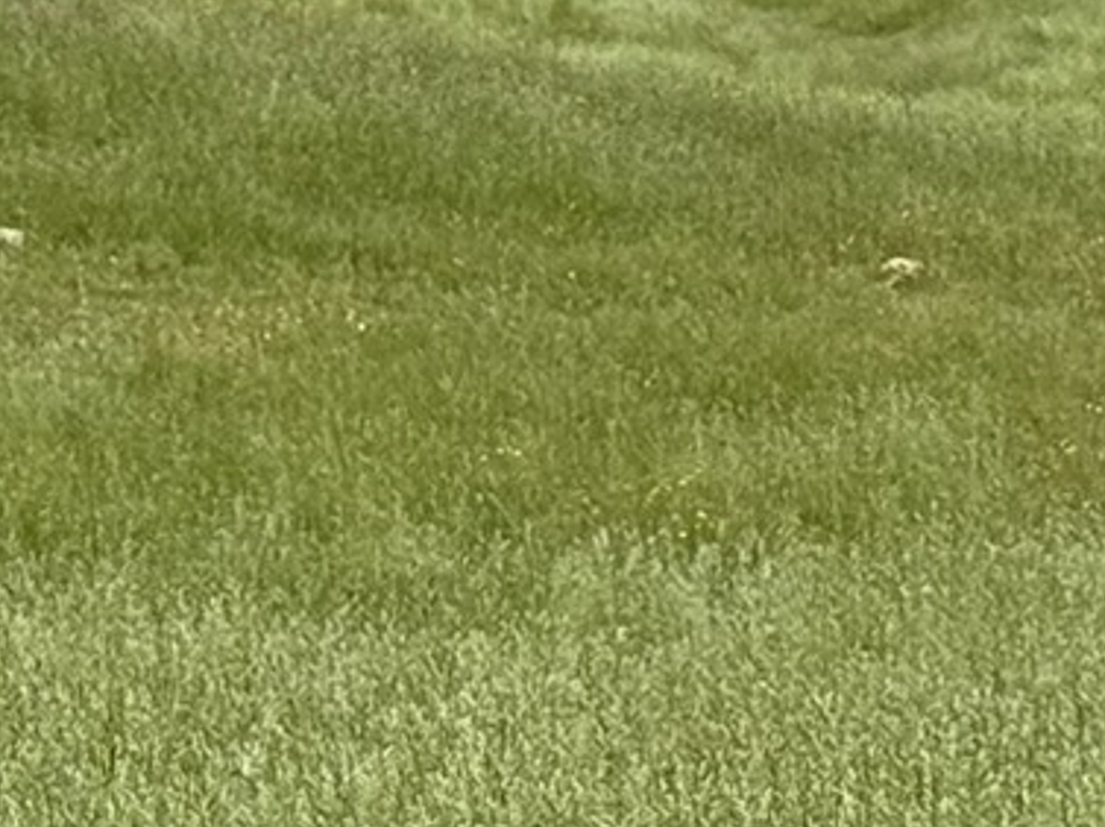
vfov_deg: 5.5
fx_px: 8324
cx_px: -296
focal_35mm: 261
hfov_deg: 7.5
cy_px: -1035
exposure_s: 1/6024
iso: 64
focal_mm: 6.76
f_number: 1.78
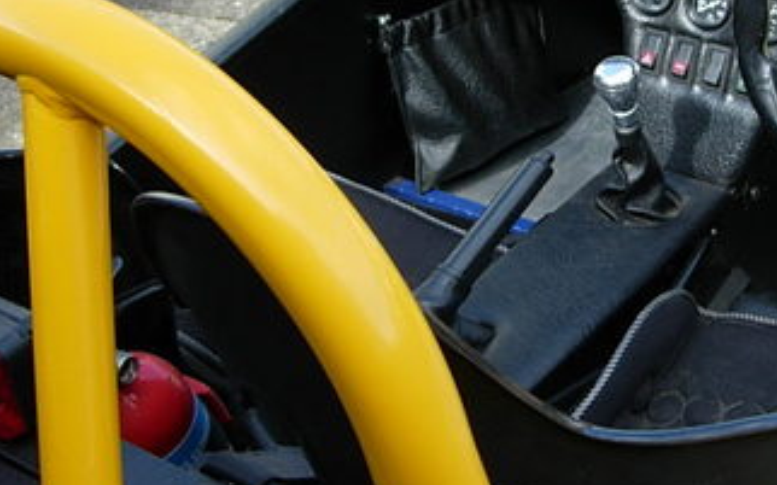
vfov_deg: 16.3
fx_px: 1693
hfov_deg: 25.5
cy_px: 152
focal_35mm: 80
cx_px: 596
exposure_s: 1/373
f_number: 2.8
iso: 64
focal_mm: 7.8
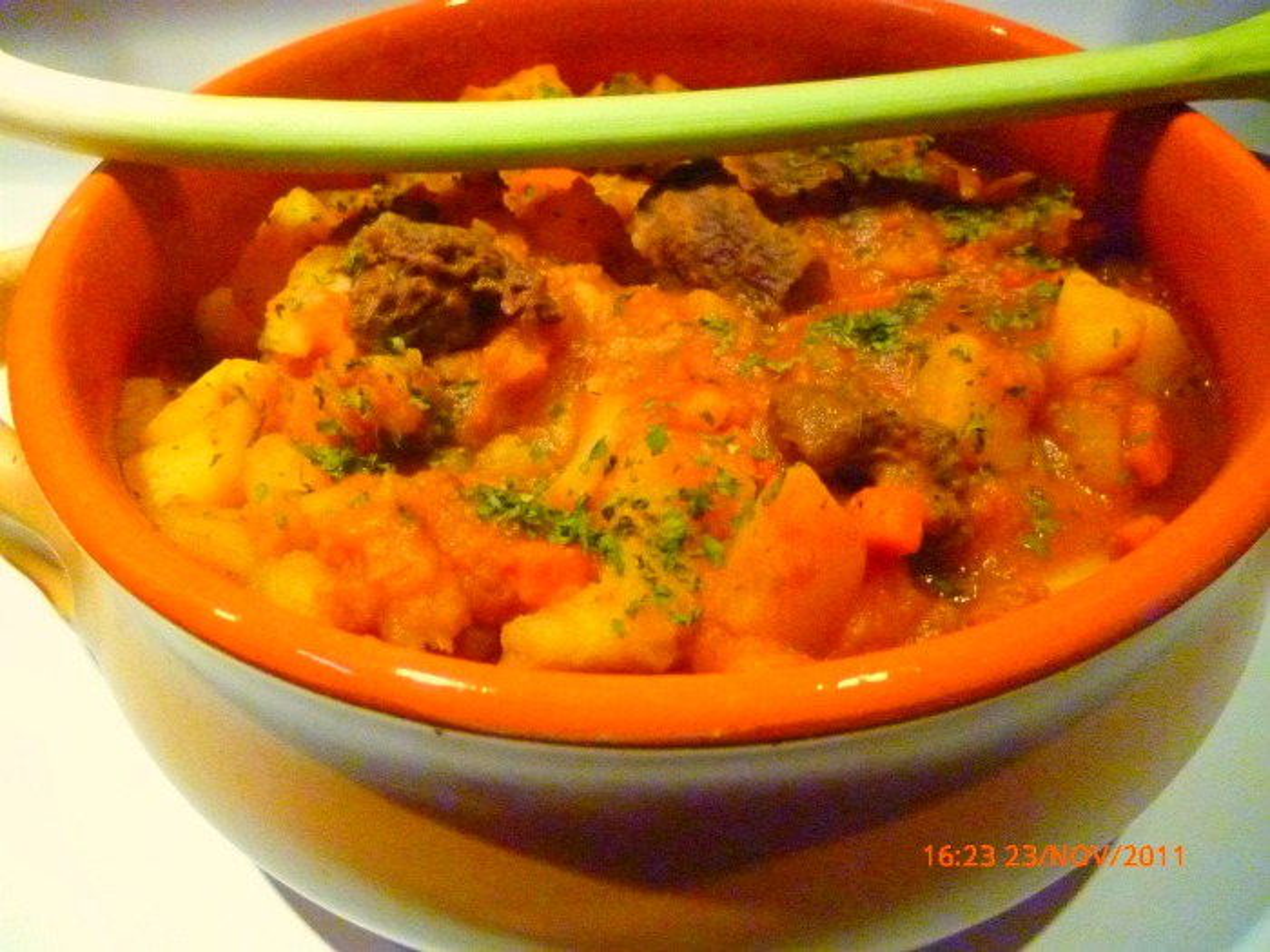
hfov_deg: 63.4
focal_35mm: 28
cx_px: 635
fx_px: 1027
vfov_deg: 49.7
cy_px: 476
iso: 1600
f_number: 3.1
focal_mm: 5
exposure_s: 1/80
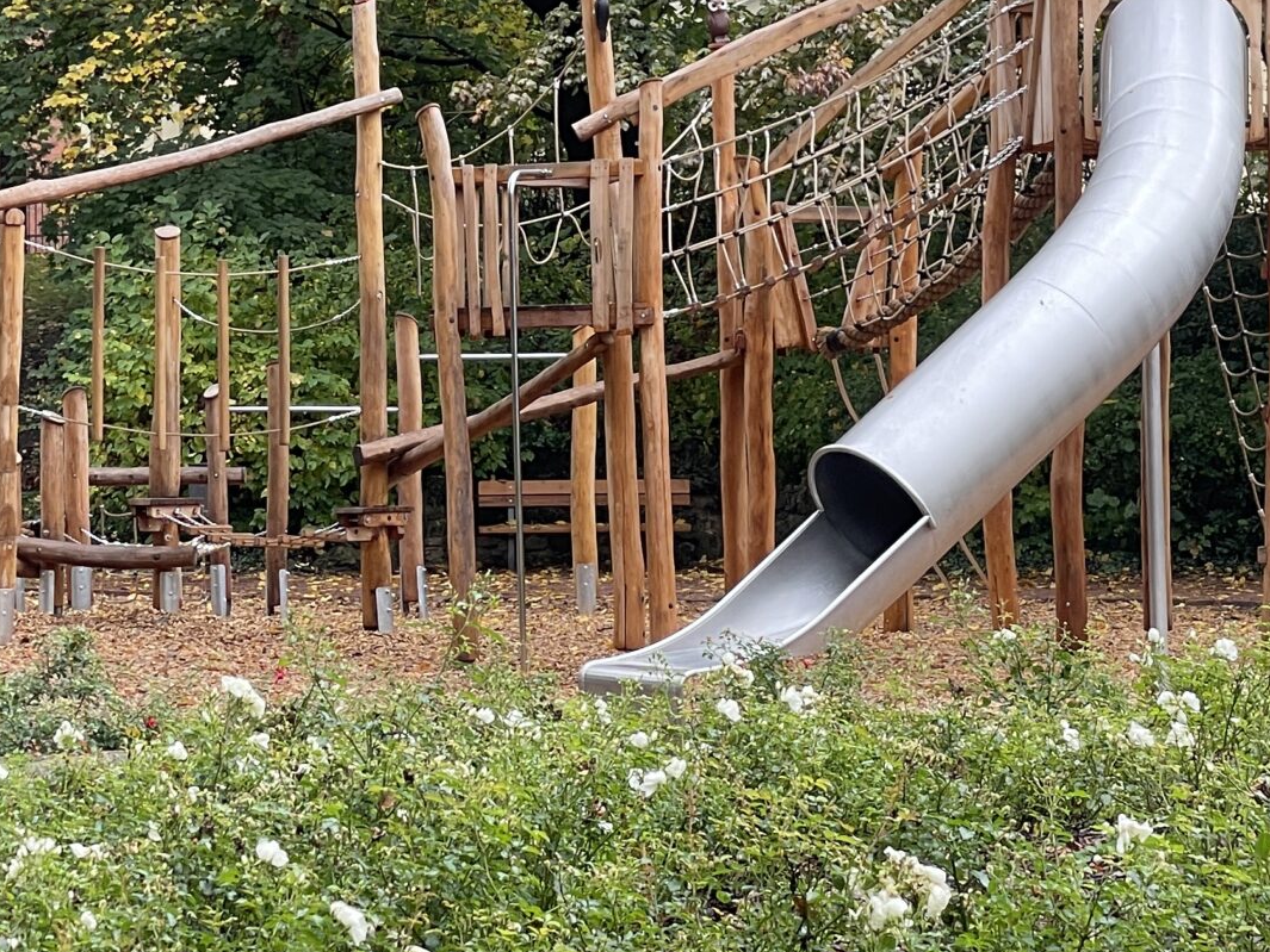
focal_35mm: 125
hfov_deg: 15.7
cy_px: 55
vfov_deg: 11.8
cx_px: 473
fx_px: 4587
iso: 40
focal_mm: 6
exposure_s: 1/99
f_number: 2
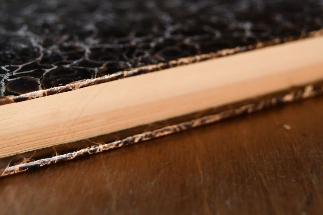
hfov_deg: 27.3
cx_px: 153
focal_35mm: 74
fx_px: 664
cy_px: 34
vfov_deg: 18.2
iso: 800
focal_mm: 26
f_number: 4
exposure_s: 1/125
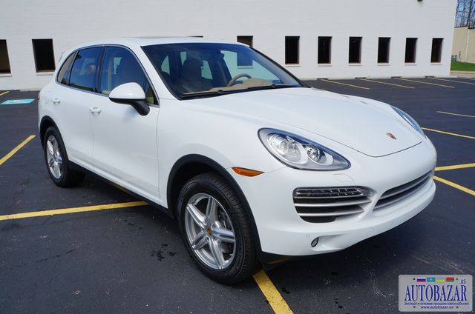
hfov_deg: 62.0
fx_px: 395
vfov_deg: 43.4
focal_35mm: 30
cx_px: 238
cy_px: 157
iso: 200
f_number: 13
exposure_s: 1/320
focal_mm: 20
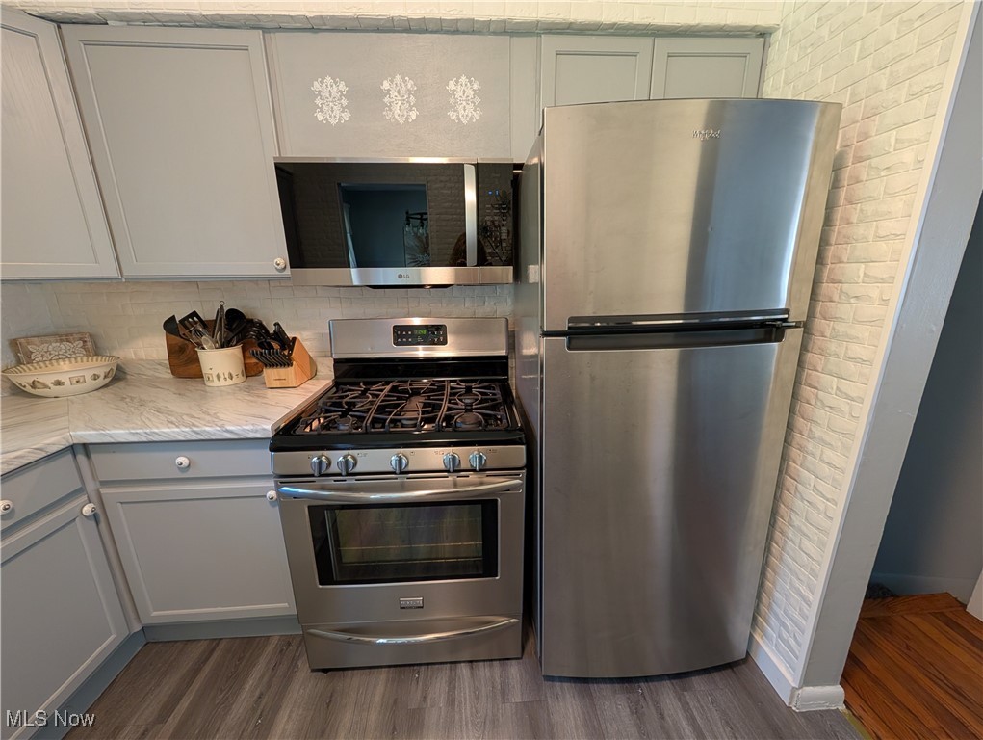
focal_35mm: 12
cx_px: 492
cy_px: 370
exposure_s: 1/40
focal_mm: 2.02
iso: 229
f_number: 1.7
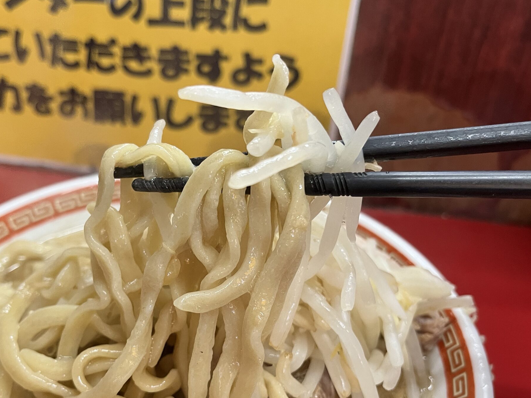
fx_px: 568
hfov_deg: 49.9
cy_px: 255
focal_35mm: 37
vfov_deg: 38.4
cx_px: 220
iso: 250
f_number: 1.6
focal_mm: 5.1
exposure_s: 1/50
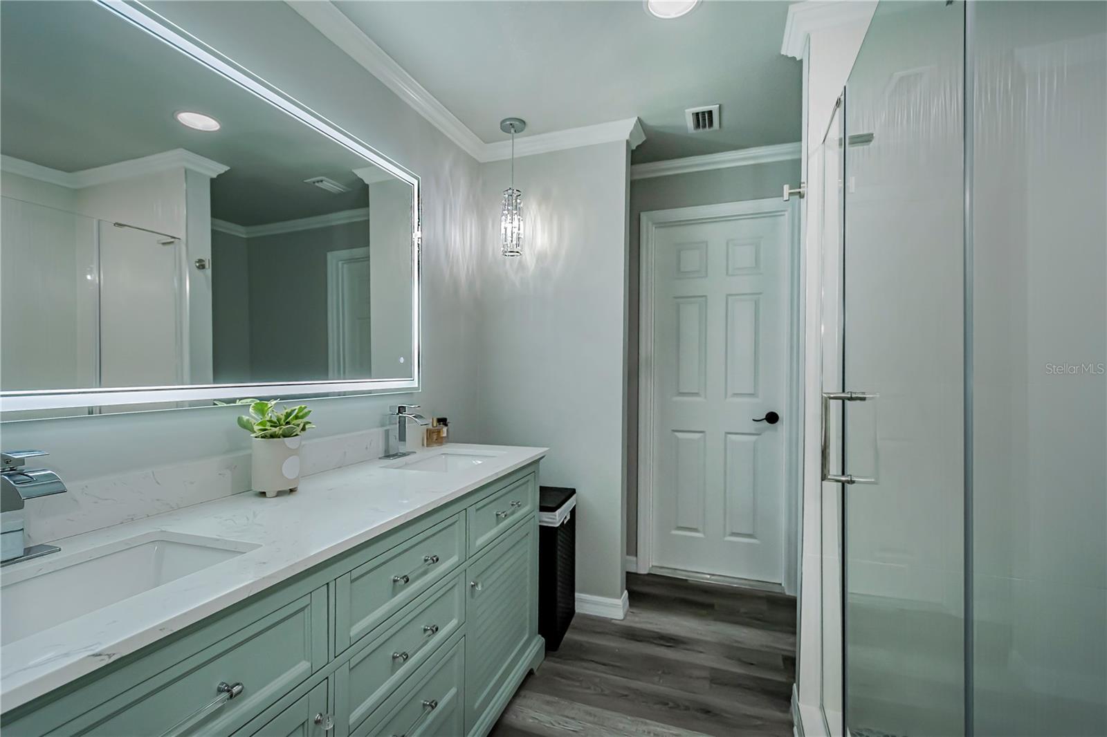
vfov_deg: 77.3
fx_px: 461
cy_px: 368
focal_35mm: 15
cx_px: 554
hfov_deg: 100.4
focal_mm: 10
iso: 800
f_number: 4.5
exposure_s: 1/160
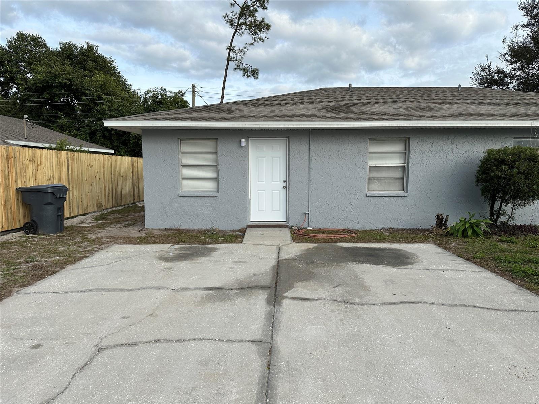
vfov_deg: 56.8
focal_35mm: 24
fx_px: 374
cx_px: 270
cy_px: 202
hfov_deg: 71.6
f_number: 1.78
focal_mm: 6.86
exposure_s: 1/3058
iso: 80
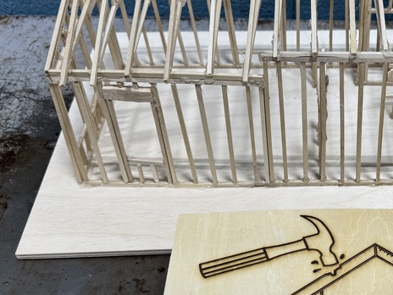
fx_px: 602
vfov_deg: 27.3
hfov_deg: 34.4
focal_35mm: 53
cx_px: 344
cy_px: 207
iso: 64
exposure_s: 1/197
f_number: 1.78
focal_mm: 6.76
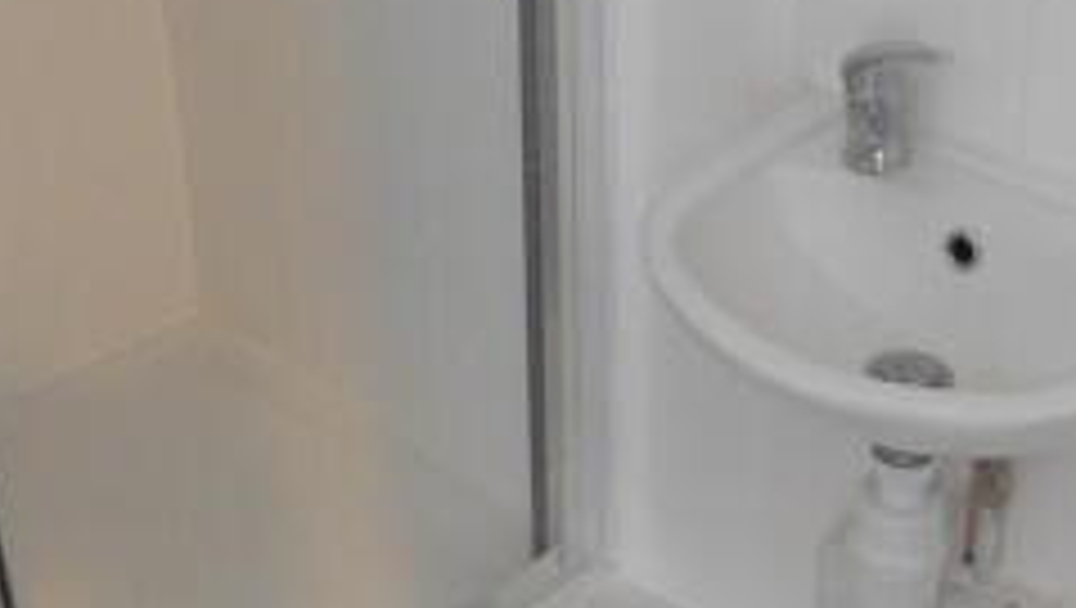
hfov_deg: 34.2
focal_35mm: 61
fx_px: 1742
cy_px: 160
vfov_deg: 19.7
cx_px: 646
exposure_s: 1/8
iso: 400
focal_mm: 4
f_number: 3
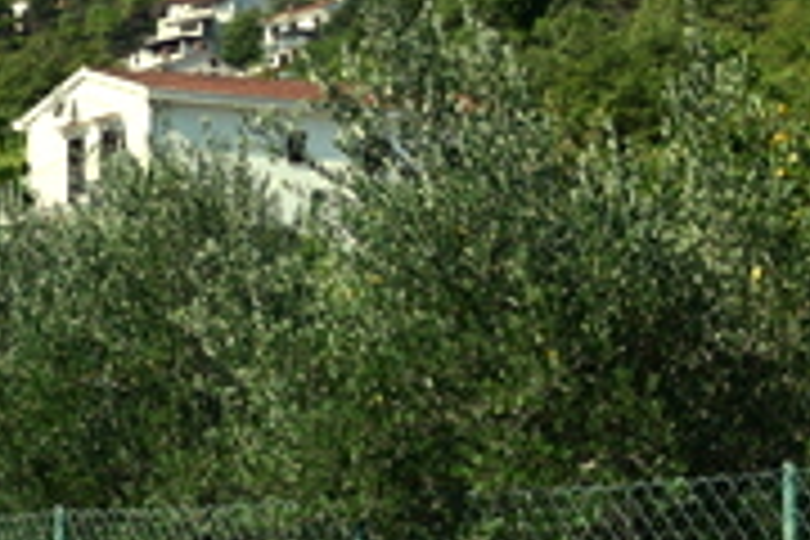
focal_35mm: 120
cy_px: 252
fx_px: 2700
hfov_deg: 16.0
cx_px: -292
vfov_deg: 11.4
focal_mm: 18
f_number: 10
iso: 400
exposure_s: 1/320
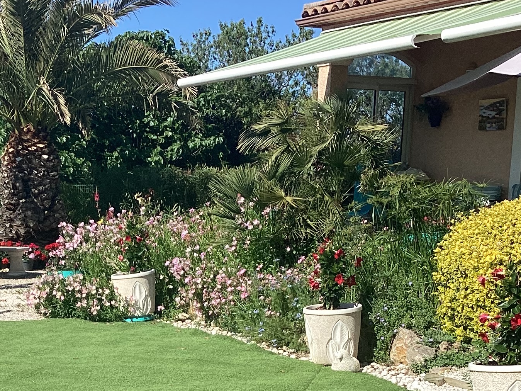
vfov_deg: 18.8
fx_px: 1129
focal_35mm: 75
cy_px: 441
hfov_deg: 25.8
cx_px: 167
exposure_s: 1/1235
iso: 25
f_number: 2.4
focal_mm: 3.3
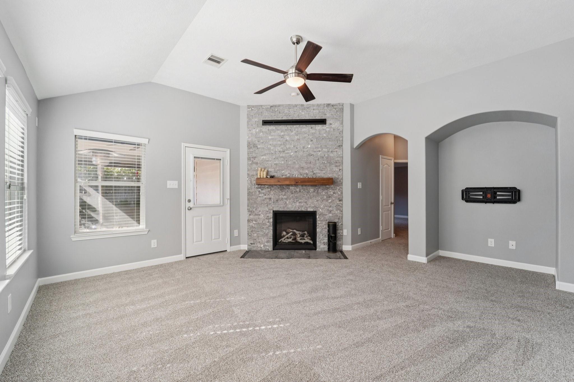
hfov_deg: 104.3
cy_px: 191
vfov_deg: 81.2
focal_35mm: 14
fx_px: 223
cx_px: 287
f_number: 8
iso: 500
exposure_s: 1/50
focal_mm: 14
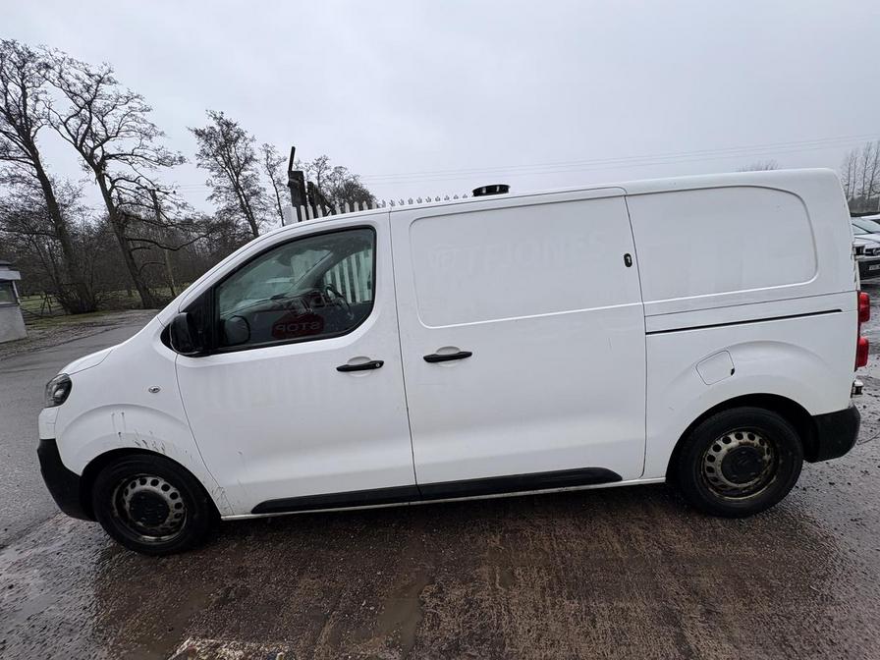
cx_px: 440
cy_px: 330
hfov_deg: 102.1
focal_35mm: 14
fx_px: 356
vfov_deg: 85.7
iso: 40
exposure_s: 1/482
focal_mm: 2.22
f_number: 2.2
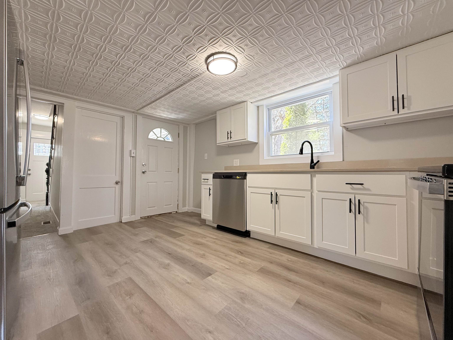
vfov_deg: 85.7
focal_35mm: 14
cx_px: 226
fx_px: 183
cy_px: 170
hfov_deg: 102.1
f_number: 2.2
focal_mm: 2.22
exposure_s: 1/120
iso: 200
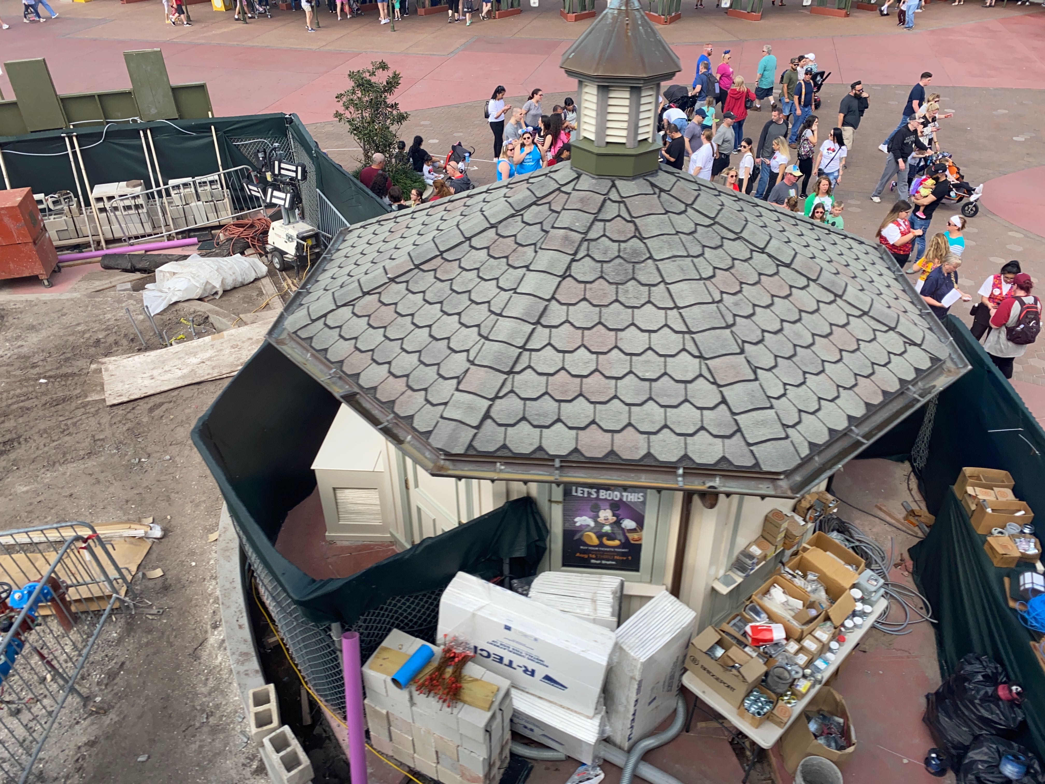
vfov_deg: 53.1
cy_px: 392
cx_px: 522
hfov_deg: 67.3
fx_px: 785
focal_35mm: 26
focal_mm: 4.25
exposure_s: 1/398
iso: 32
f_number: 1.8
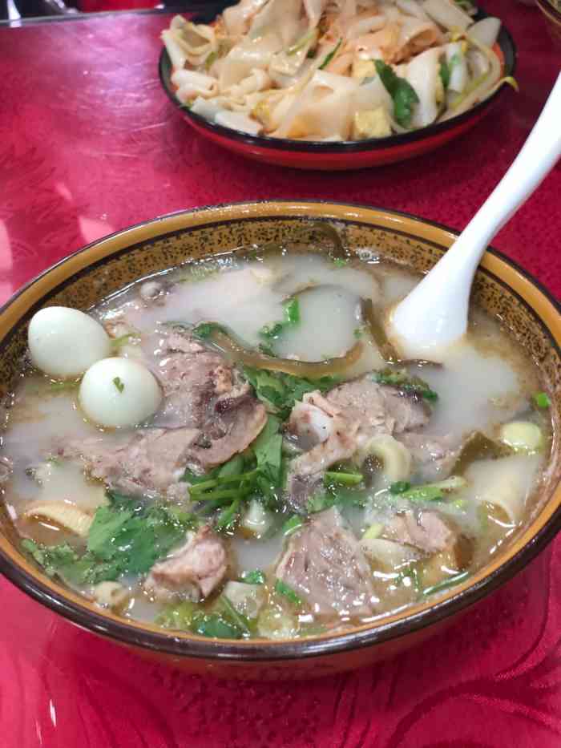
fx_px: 1123
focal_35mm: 52
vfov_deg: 36.8
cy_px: 374
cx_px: 280
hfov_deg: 28.0
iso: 80
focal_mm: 6
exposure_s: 1/50
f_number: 2.4
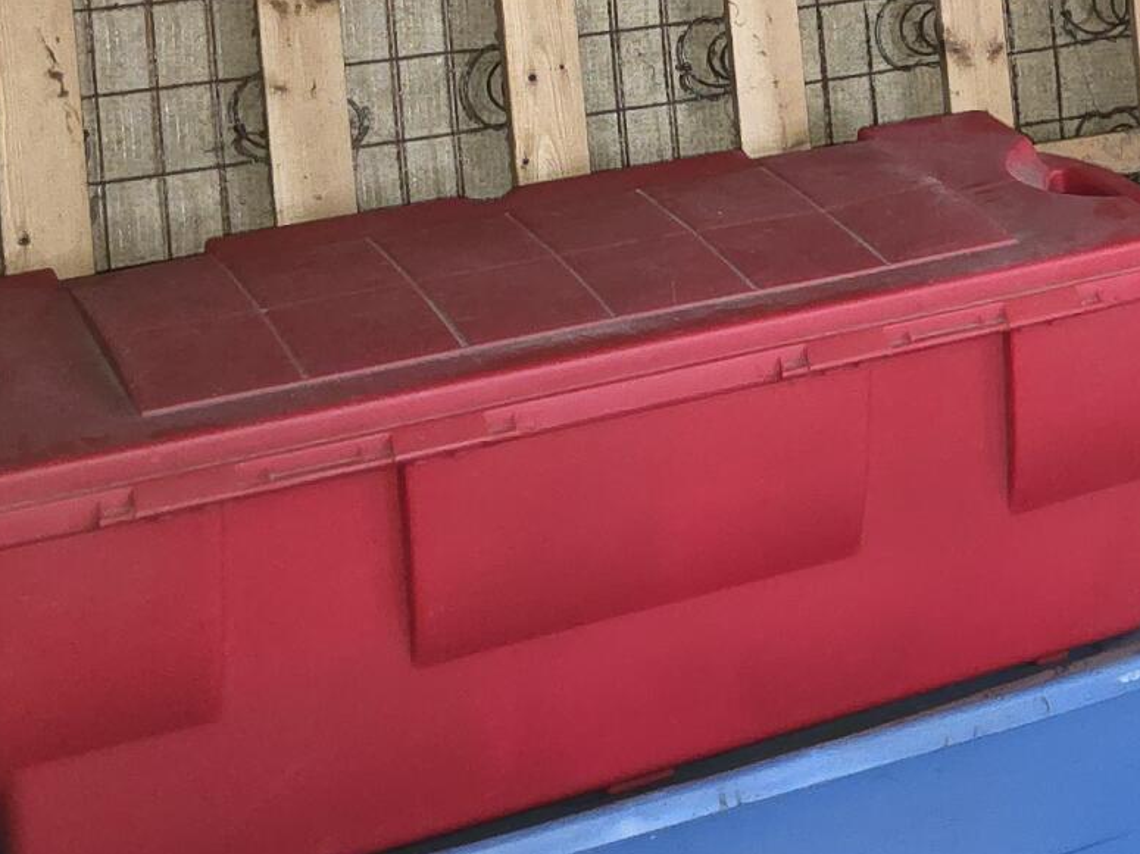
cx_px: 1770
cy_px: -304
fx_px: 2931
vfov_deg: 15.6
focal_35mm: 89
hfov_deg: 19.0
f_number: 1.7
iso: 250
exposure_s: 1/12
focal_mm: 6.3
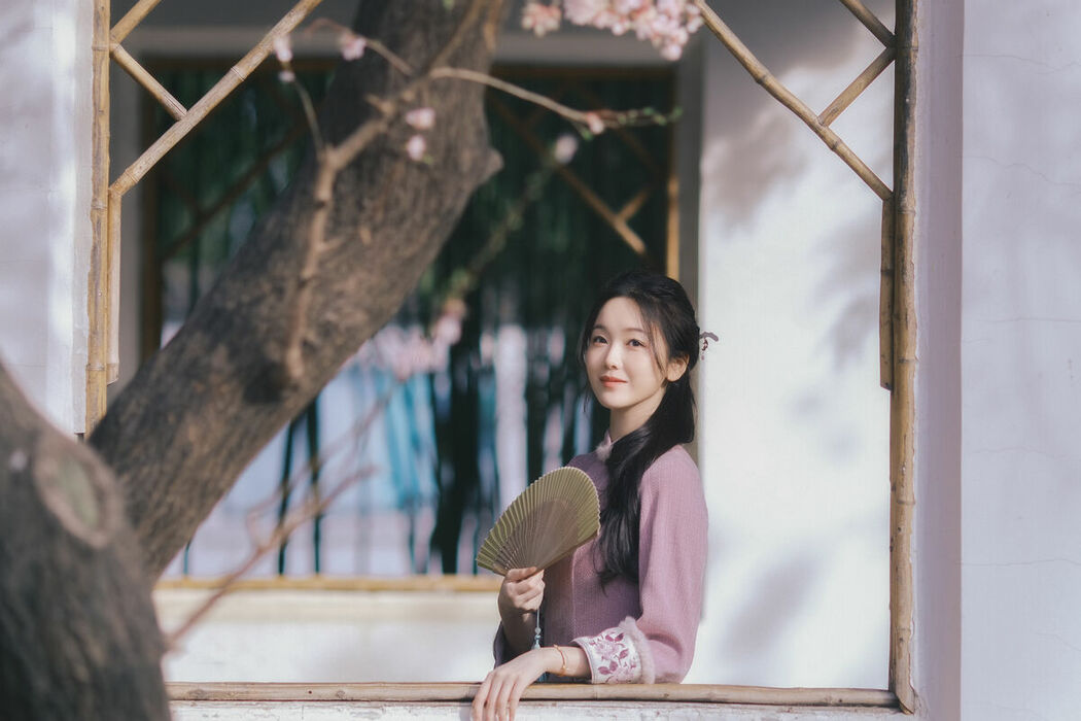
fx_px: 6095
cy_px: 360
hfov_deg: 10.1
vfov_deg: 6.8
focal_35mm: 203
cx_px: 540
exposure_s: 1/1600
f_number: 2
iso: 800
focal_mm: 135
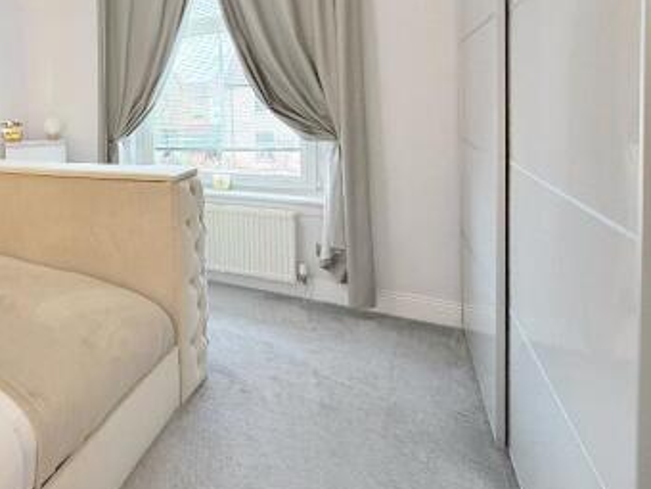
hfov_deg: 62.9
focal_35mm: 24
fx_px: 451
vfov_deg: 54.2
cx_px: 97
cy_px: 124
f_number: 2.2
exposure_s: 1/100
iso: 320
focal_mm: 2.22
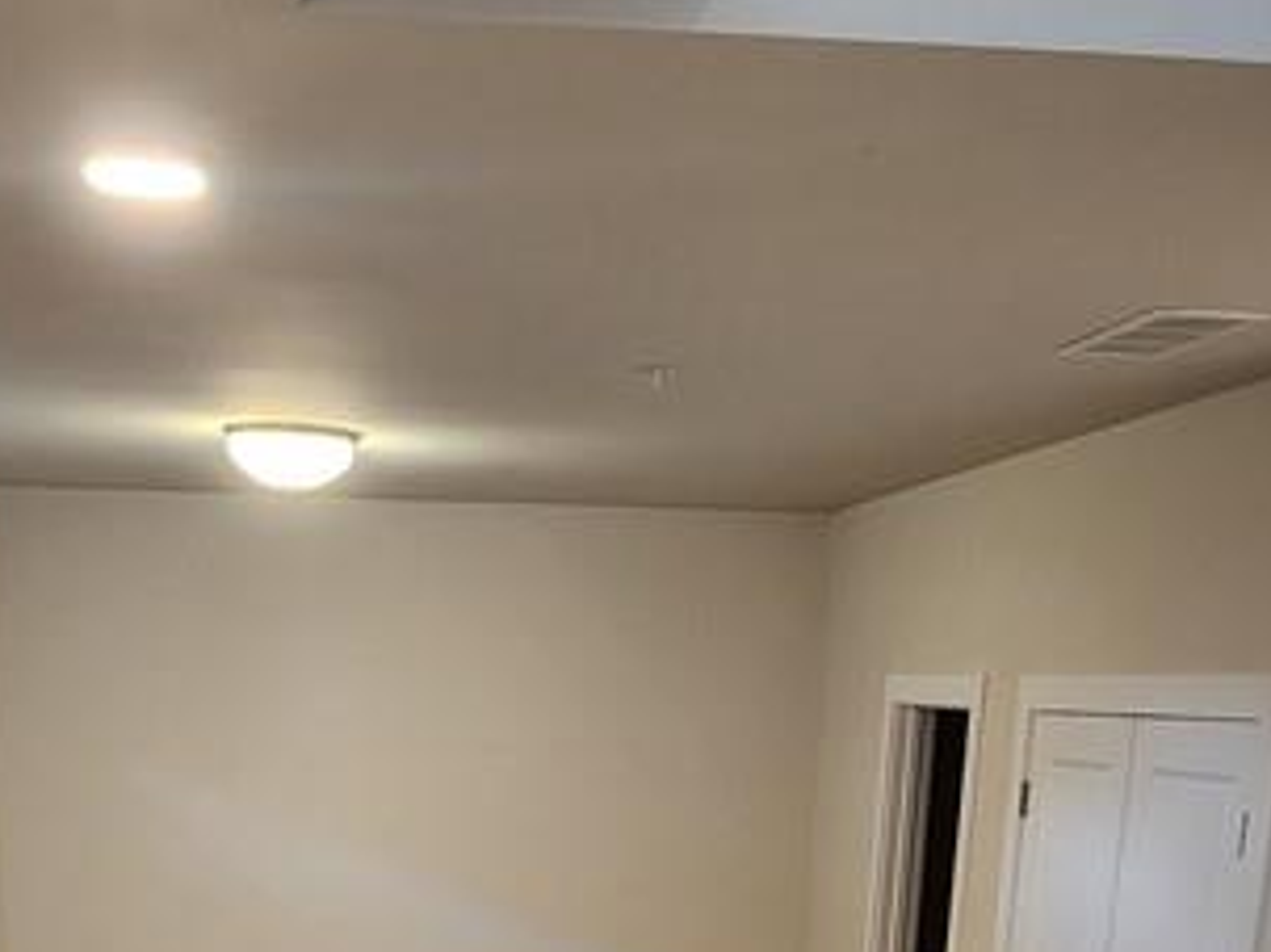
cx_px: 482
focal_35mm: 44
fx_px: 1615
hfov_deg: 42.7
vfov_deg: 27.8
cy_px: 1208
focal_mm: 2.2
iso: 320
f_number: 2.2
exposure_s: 1/40
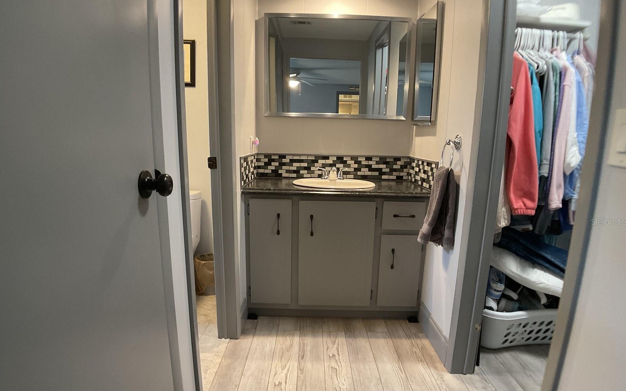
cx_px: 313
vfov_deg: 40.5
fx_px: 529
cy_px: 222
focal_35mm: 31
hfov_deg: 61.2
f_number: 1.8
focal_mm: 3
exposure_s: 1/60
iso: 160
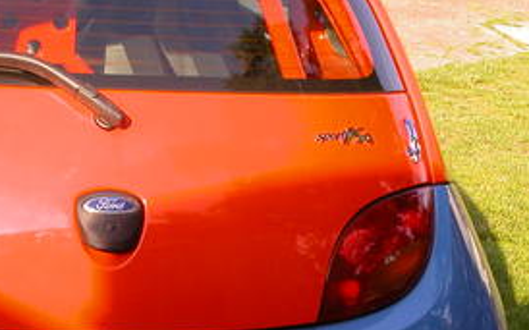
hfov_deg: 18.2
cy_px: 289
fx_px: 1643
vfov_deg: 11.4
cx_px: 143
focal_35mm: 114
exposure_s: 1/145
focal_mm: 11.6
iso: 100
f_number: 4.7
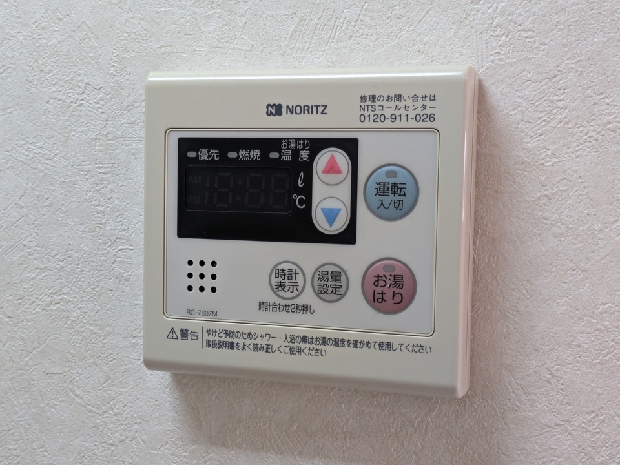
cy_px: 232
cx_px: 310
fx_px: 913
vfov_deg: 28.6
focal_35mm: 51
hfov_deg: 37.5
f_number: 1.89
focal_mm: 5.43
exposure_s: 1/120
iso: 261
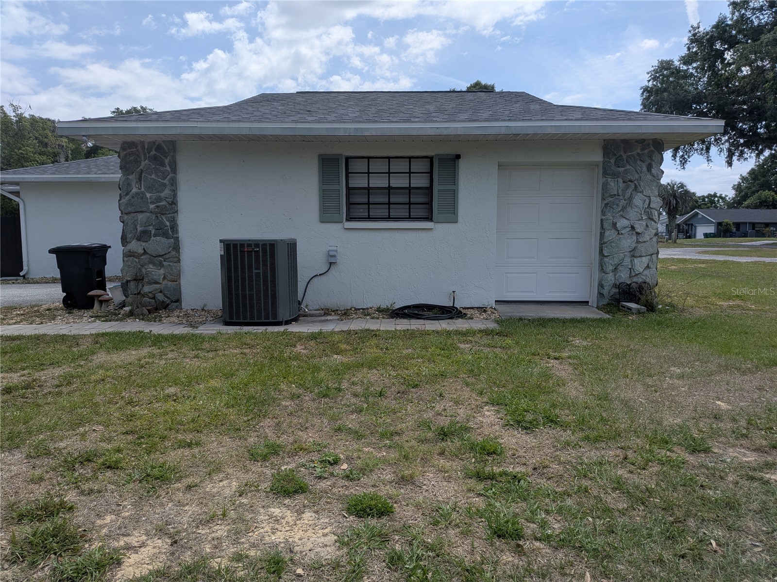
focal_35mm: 24
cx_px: 388
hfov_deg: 71.6
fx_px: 539
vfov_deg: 56.8
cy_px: 291
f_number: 1.7
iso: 28
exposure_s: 1/2227
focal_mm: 4.53
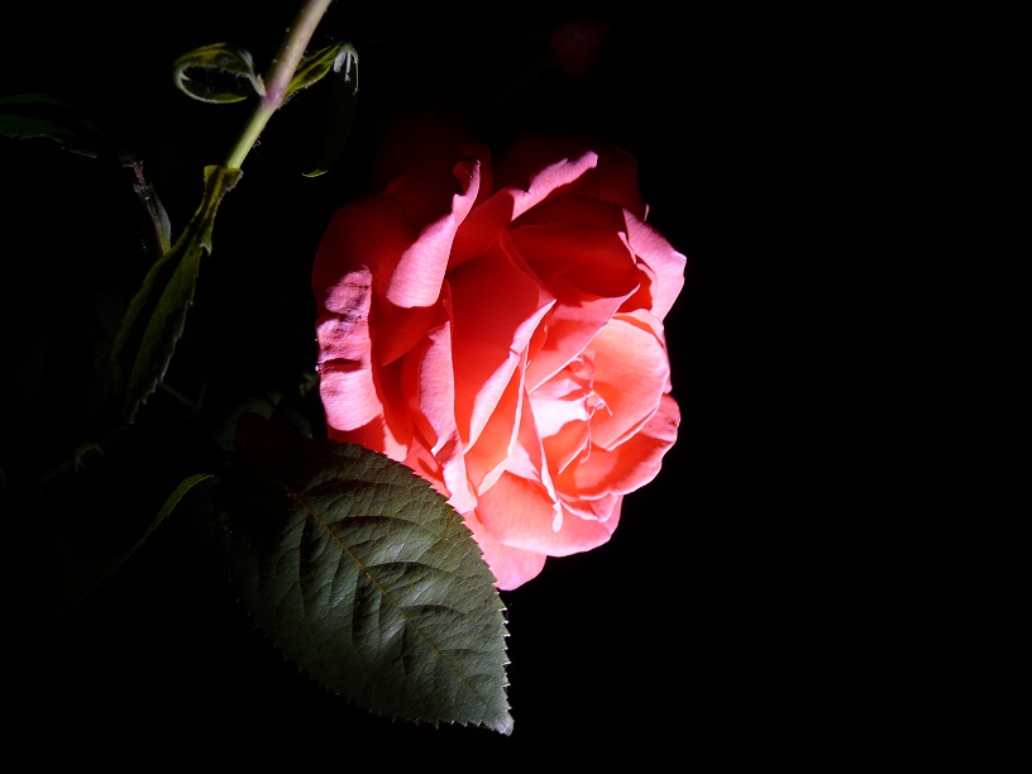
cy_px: 387
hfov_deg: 52.6
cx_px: 516
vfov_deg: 40.7
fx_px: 1043
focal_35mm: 35
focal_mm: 7.4
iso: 125
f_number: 2.8
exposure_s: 1/30
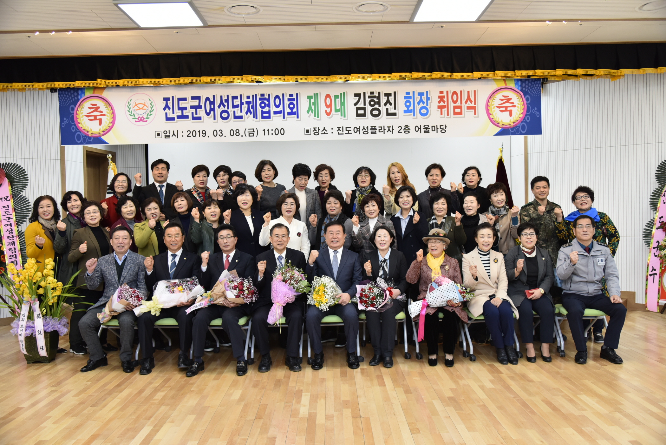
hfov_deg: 61.9
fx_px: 555
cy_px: 222
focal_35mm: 30
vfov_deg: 43.6
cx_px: 333
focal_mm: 30
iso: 800
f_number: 4.5
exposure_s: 1/125
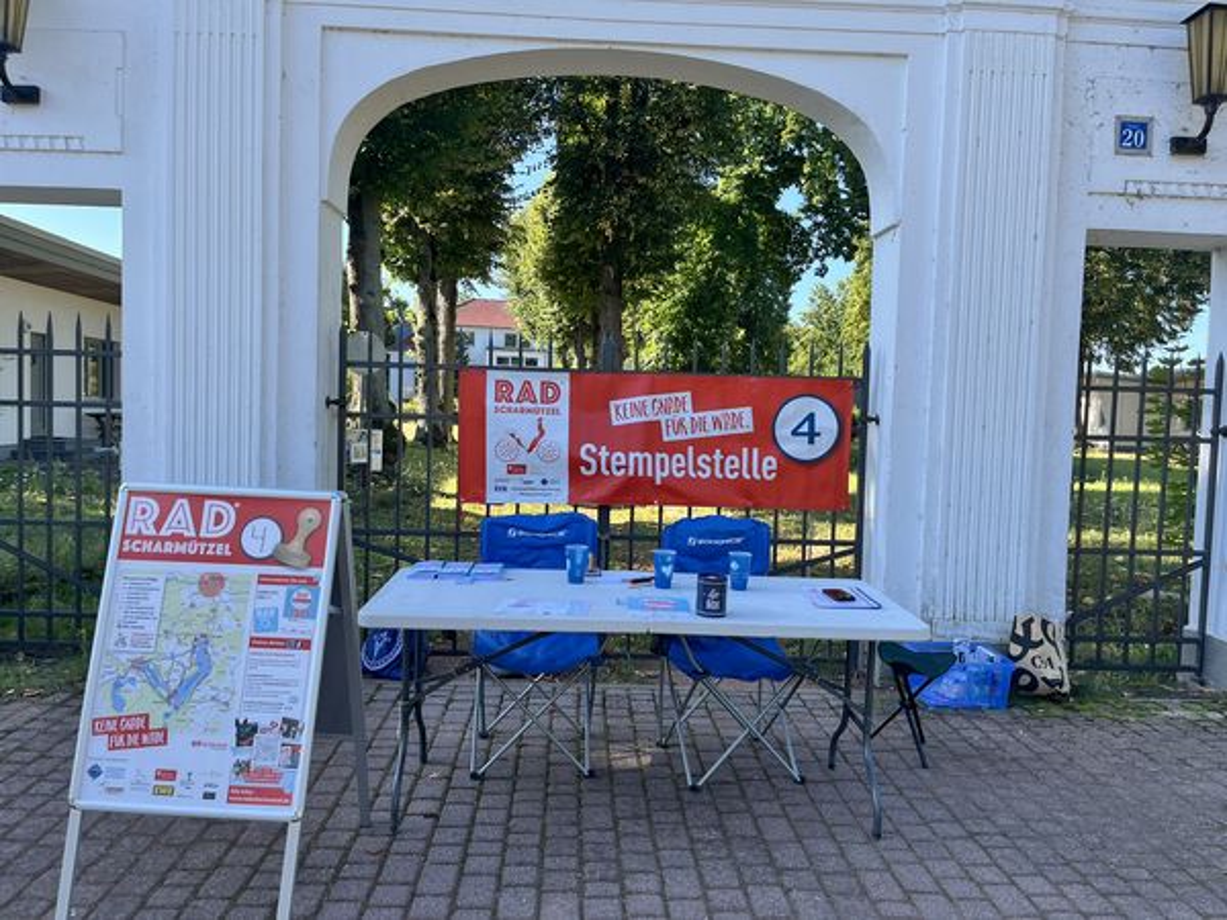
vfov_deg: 53.1
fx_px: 922
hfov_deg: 67.3
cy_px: 460
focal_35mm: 26
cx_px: 614
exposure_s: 1/672
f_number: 1.6
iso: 50
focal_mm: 5.1
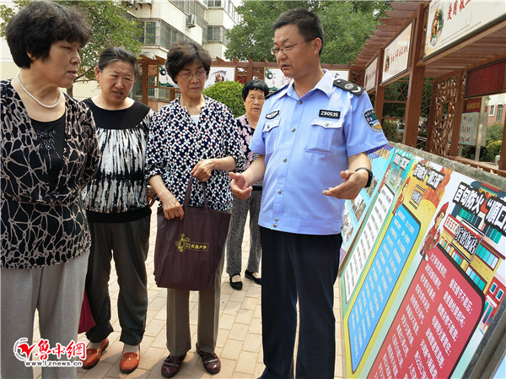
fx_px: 365
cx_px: 253
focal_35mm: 25
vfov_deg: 54.8
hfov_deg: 69.4
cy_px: 190
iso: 50
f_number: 1.7
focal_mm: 4.32
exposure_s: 1/983
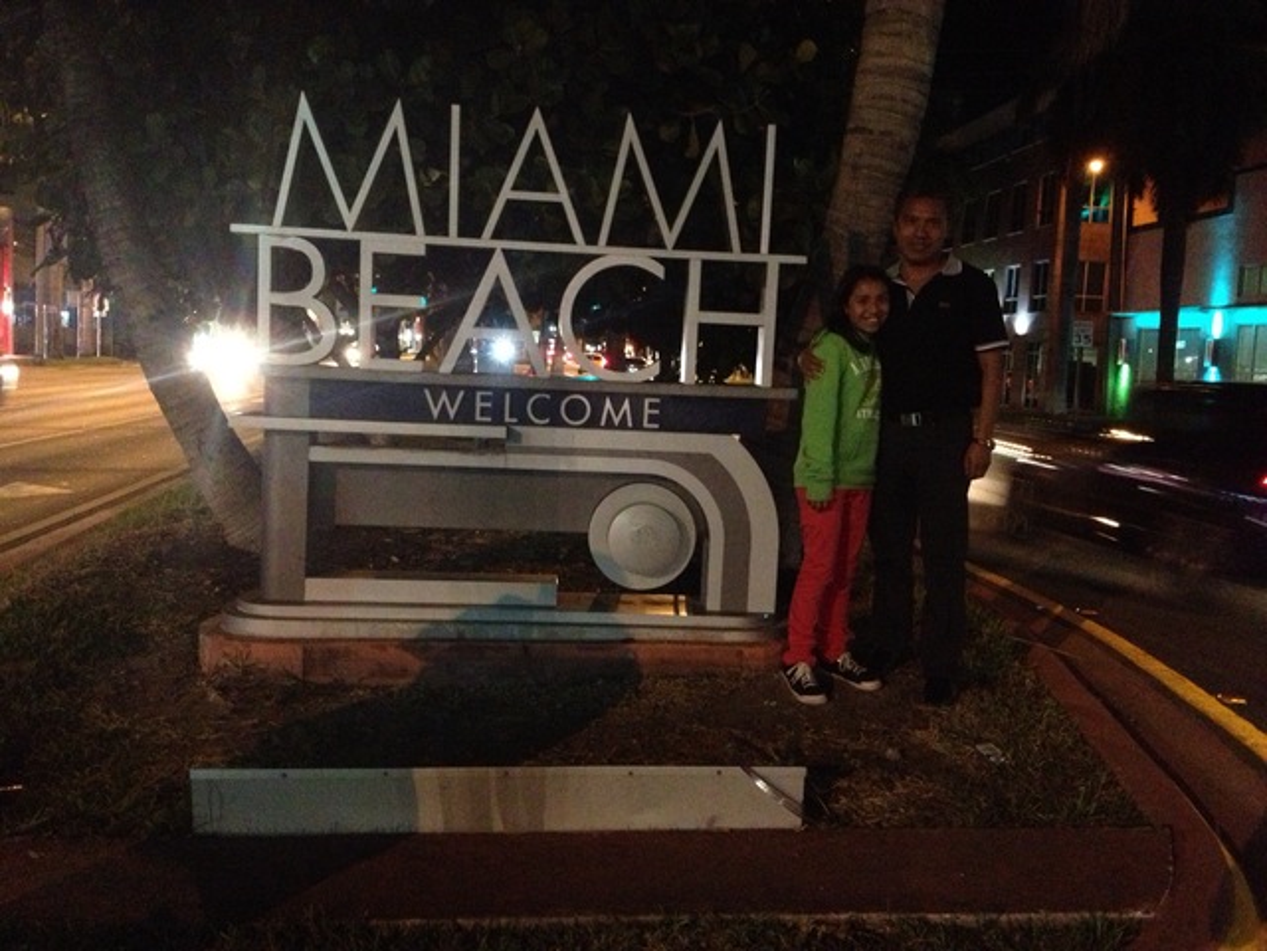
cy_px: 476
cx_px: 634
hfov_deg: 52.6
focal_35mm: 35
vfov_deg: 40.7
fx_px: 1281
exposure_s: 1/15
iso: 800
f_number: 2.4
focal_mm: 4.28
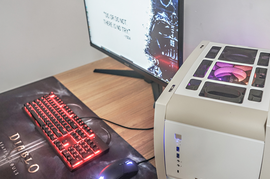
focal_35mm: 37
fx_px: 277
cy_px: 83
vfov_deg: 35.9
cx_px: 166
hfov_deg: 51.5
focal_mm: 28
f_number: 3.5
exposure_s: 1/15
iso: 400
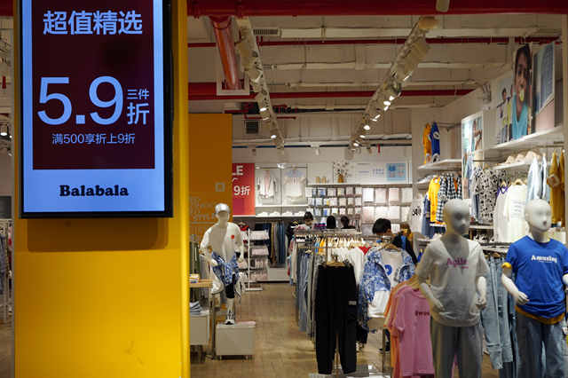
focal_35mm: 64
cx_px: 284
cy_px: 189
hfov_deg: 31.4
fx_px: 1009
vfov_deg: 21.2
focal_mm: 64
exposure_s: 1/125
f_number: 8
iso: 500
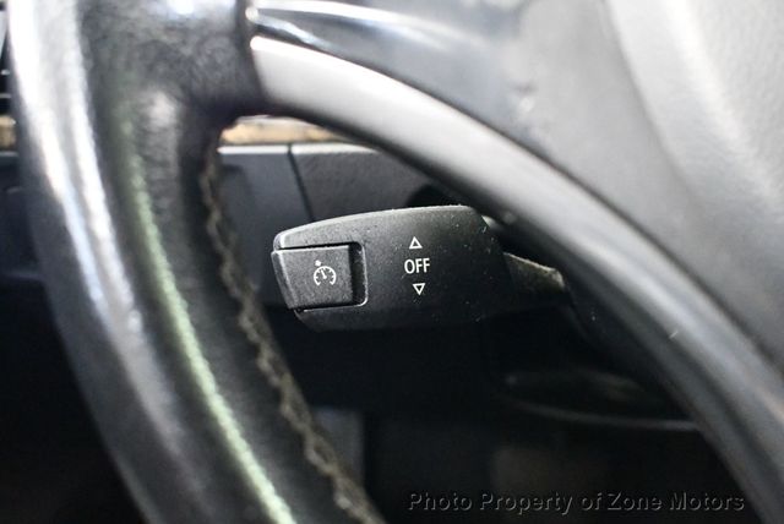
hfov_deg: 48.4
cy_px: 262
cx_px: 392
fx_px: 872
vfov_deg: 33.5
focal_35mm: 40
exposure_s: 1/60
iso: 12800
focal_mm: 20
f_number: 3.8
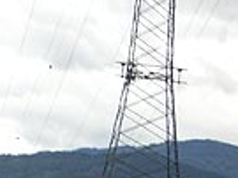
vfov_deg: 4.4
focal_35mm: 334
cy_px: 264
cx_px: -164
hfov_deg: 5.8
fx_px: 2294
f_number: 4.6
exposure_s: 1/250
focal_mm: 15.3
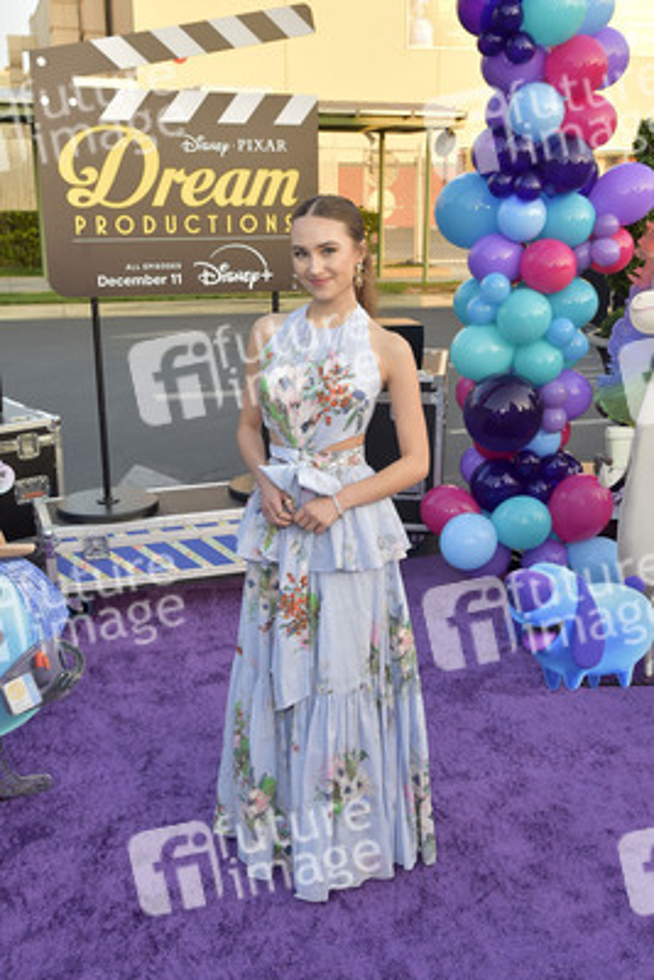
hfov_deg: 41.1
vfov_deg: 58.7
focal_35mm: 32
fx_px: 871
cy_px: 490
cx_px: 327
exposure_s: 1/250
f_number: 6.3
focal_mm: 32
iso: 640
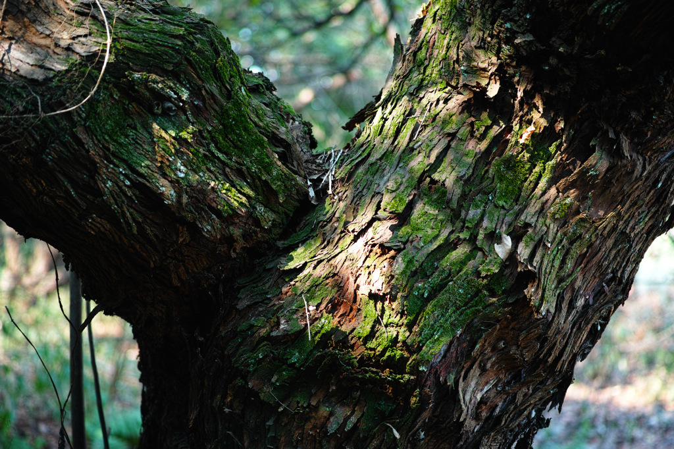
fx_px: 1404
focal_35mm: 75
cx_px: 337
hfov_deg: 27.0
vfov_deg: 18.2
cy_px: 224
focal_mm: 50
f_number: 2.8
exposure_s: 1/40
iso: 100
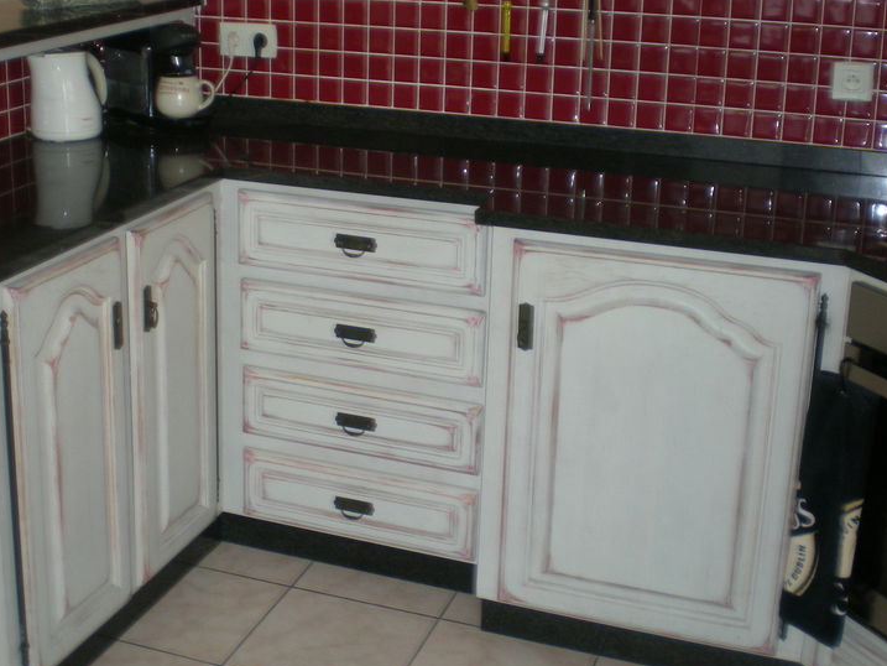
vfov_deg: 27.4
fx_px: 1358
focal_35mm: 53
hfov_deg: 36.0
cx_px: 333
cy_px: 236
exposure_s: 1/30
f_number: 3.1
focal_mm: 6.3
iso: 96
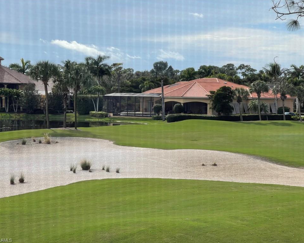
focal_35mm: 67
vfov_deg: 22.8
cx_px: 152
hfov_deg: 28.3
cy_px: 121
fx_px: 603
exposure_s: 1/1014
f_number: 2.2
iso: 20
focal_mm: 7.5
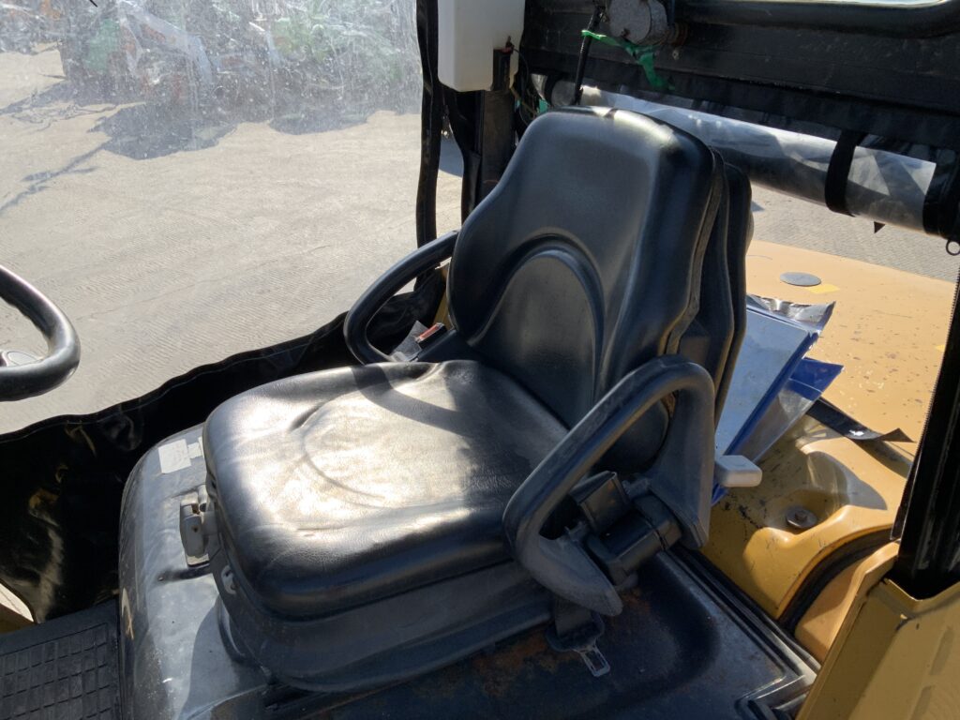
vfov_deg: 48.2
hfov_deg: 61.7
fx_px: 804
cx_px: 480
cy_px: 360
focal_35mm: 29
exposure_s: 1/1221
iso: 16
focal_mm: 3
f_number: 1.8
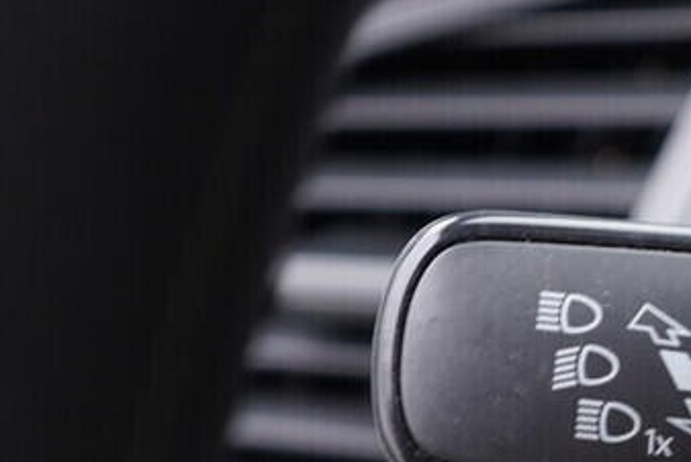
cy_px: 351
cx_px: 830
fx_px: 2094
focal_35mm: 109
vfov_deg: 12.6
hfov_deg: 17.8
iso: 250
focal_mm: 24
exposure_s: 1/40
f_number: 2.8
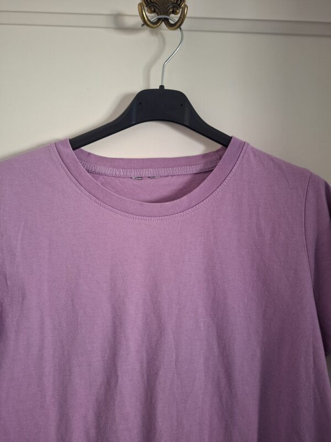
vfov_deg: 73.9
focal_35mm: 23
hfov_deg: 58.9
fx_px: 293
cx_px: 166
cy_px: 221
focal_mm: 5.54
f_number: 1.8
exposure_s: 1/33
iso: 320
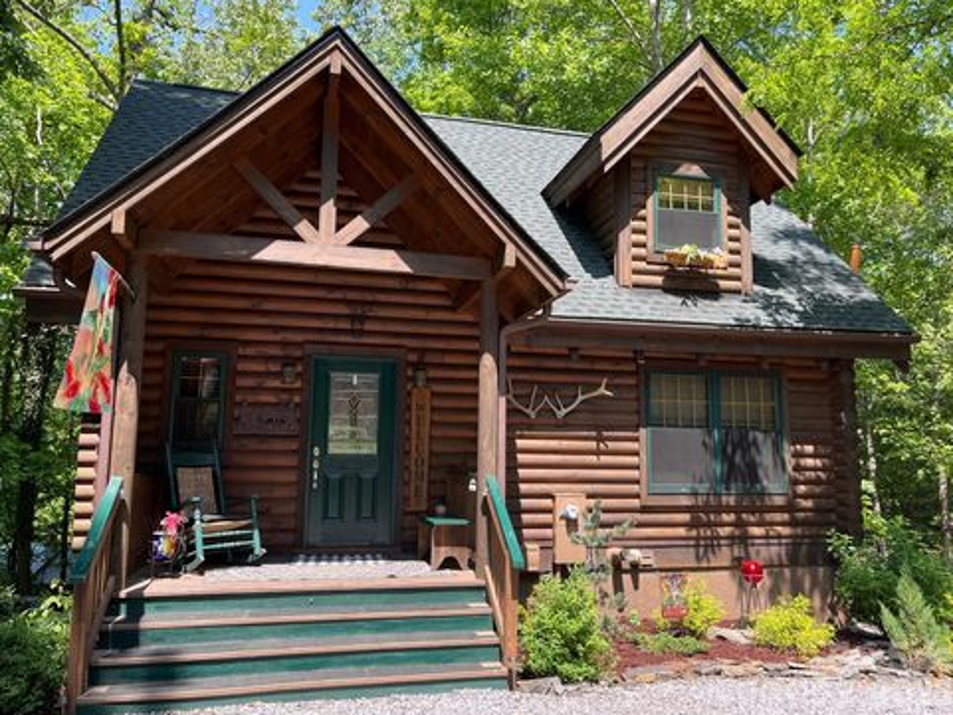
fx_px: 744
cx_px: 493
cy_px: 361
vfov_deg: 51.4
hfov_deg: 65.3
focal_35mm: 27
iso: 50
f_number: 1.6
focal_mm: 5.1
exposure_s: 1/558
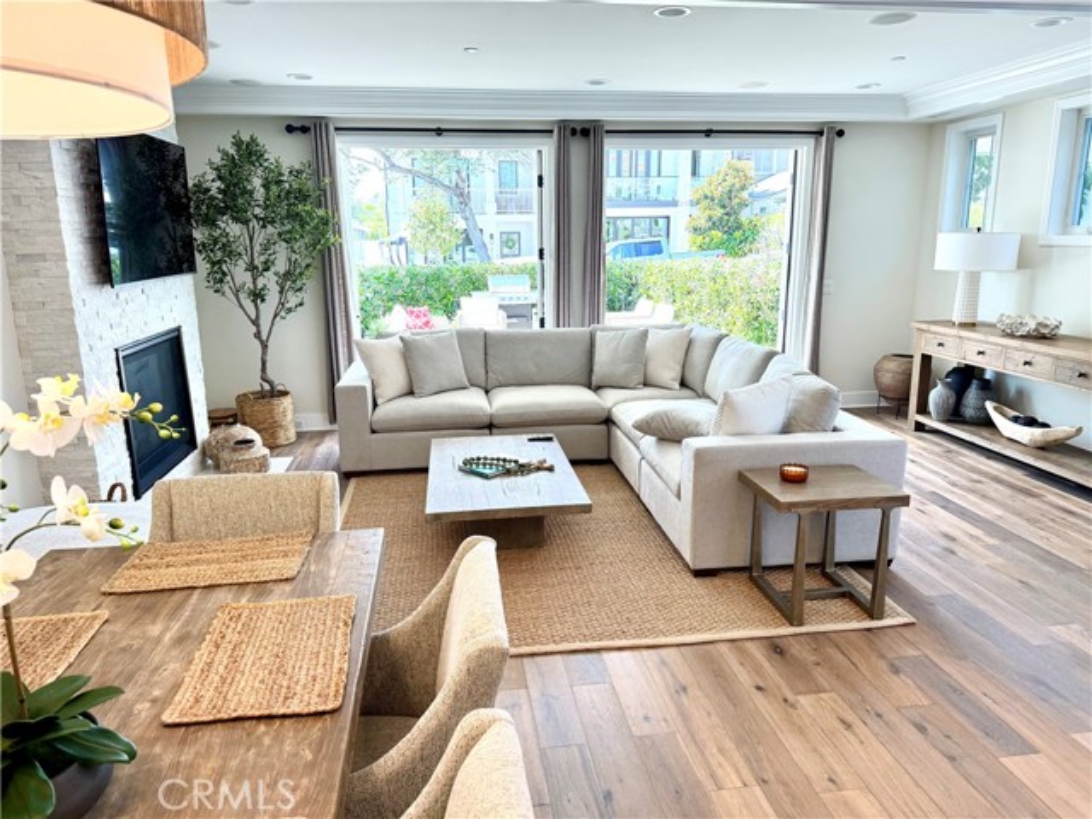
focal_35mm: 24
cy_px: 410
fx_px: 757
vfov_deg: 56.8
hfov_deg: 71.6
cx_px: 546
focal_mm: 6.76
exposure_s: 1/312
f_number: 1.78
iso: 100
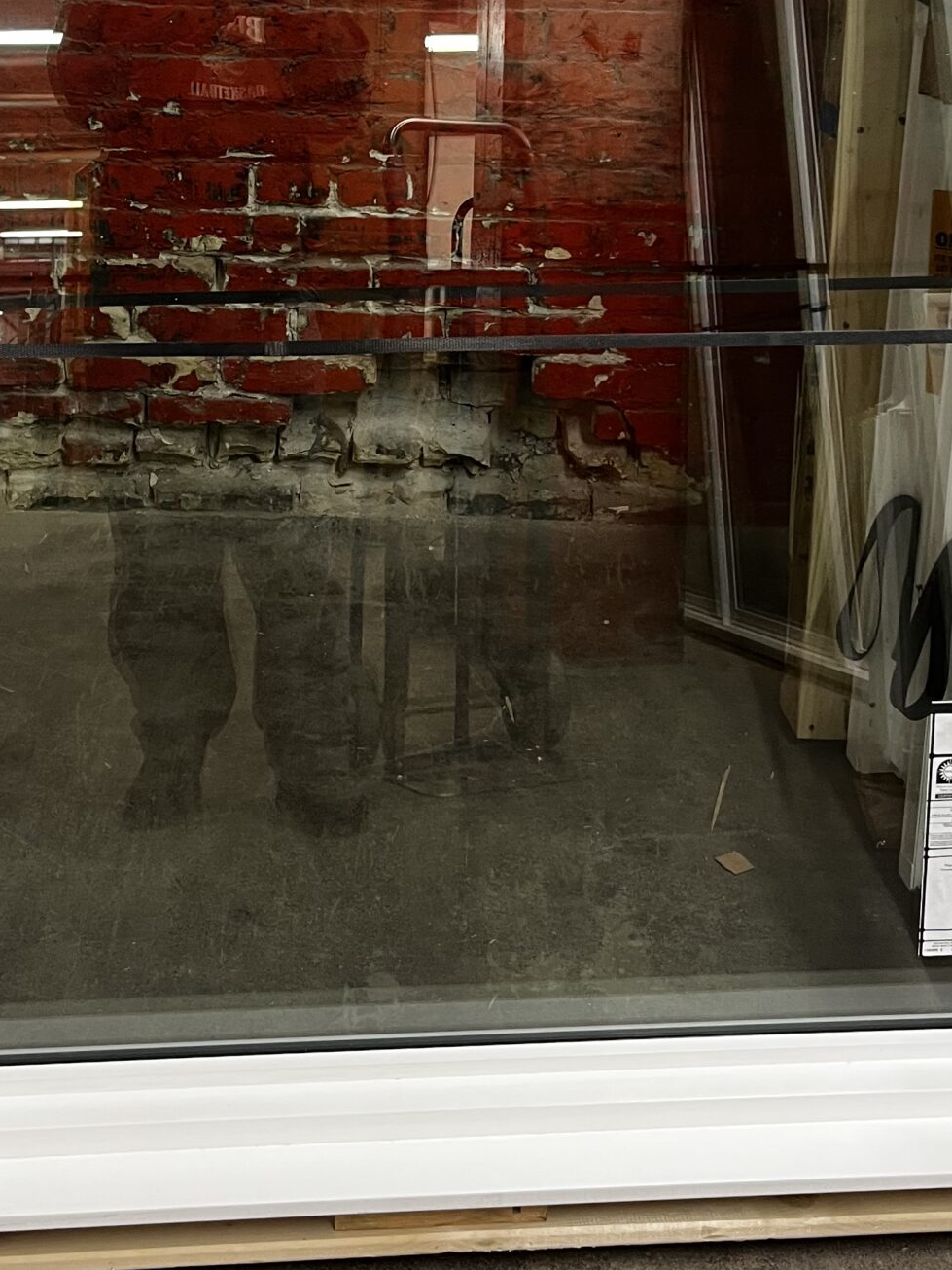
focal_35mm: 51
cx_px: 398
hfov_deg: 28.5
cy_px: 290
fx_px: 1870
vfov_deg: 36.5
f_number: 1.6
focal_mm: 5.1
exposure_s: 1/60
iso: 125
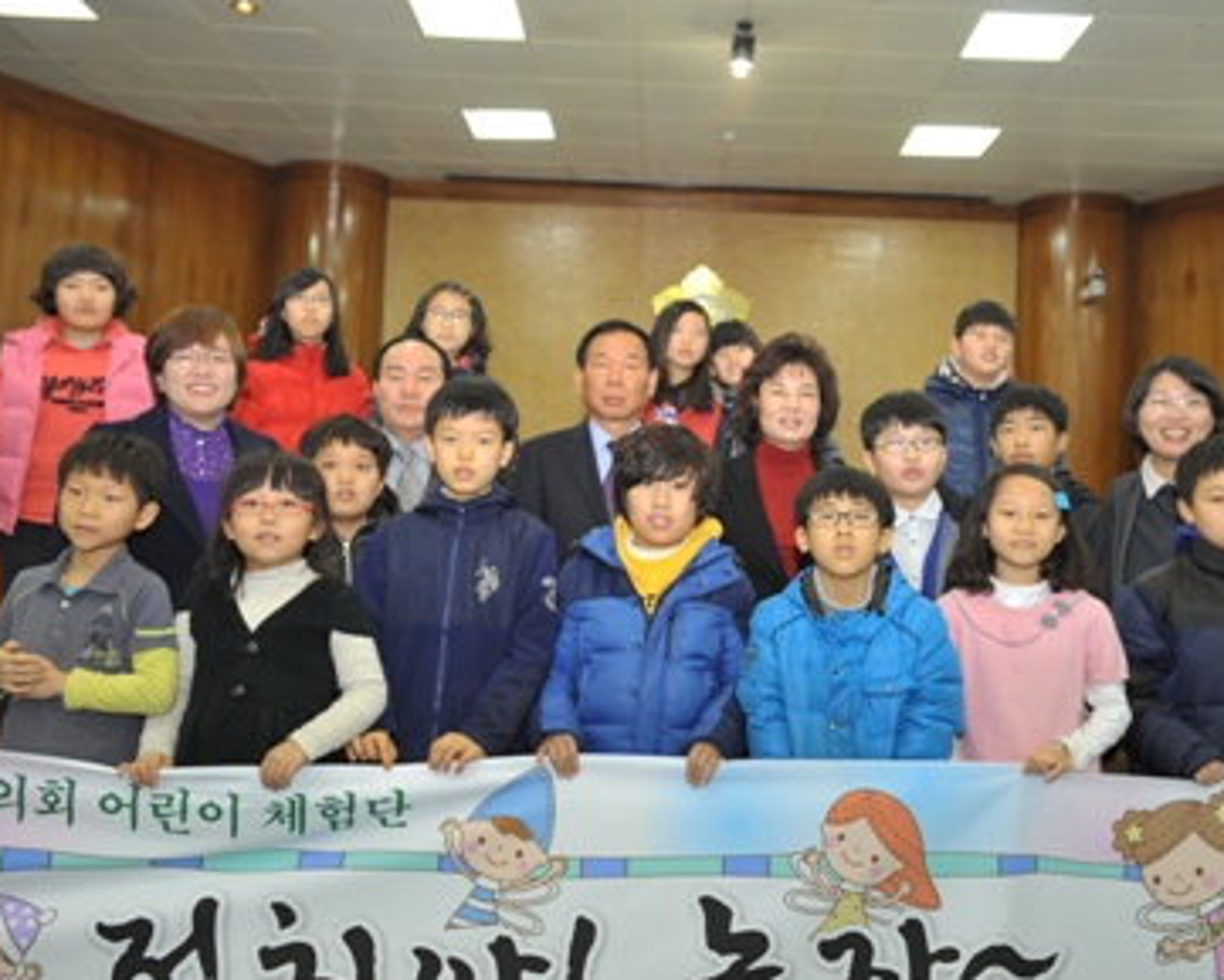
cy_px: 478
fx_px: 1232
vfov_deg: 43.4
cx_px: 659
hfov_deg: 52.8
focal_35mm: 34
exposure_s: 1/60
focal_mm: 29
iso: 800
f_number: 4
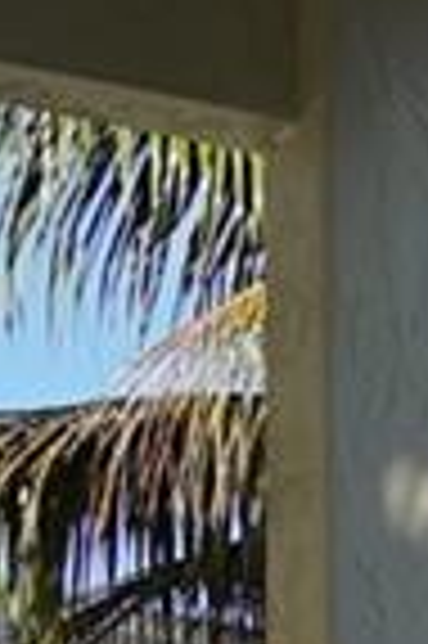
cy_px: 1238
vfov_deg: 10.6
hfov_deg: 5.2
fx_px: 3200
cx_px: 2446
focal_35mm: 179
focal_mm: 16
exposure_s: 1/1000
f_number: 4
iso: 160
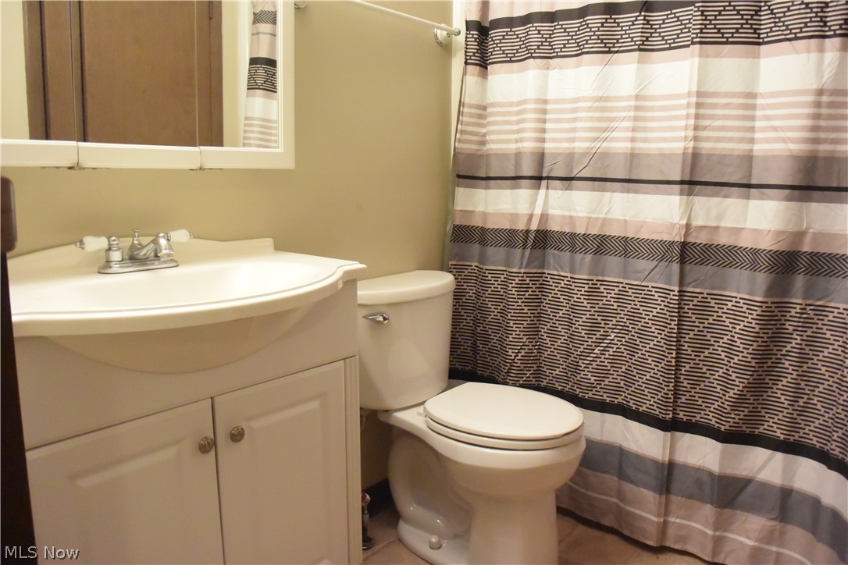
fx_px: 636
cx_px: 424
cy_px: 282
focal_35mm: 27
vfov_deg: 47.9
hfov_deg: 67.4
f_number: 3.5
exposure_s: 1/60
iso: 3600
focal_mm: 10
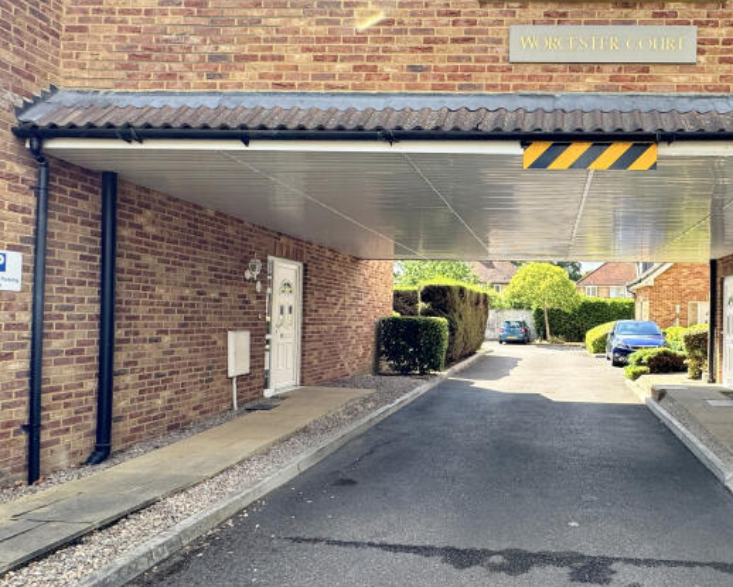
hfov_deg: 61.2
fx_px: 586
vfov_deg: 53.2
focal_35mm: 27
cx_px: 532
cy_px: 311
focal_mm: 2.22
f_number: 2.2
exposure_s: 1/329
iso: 40
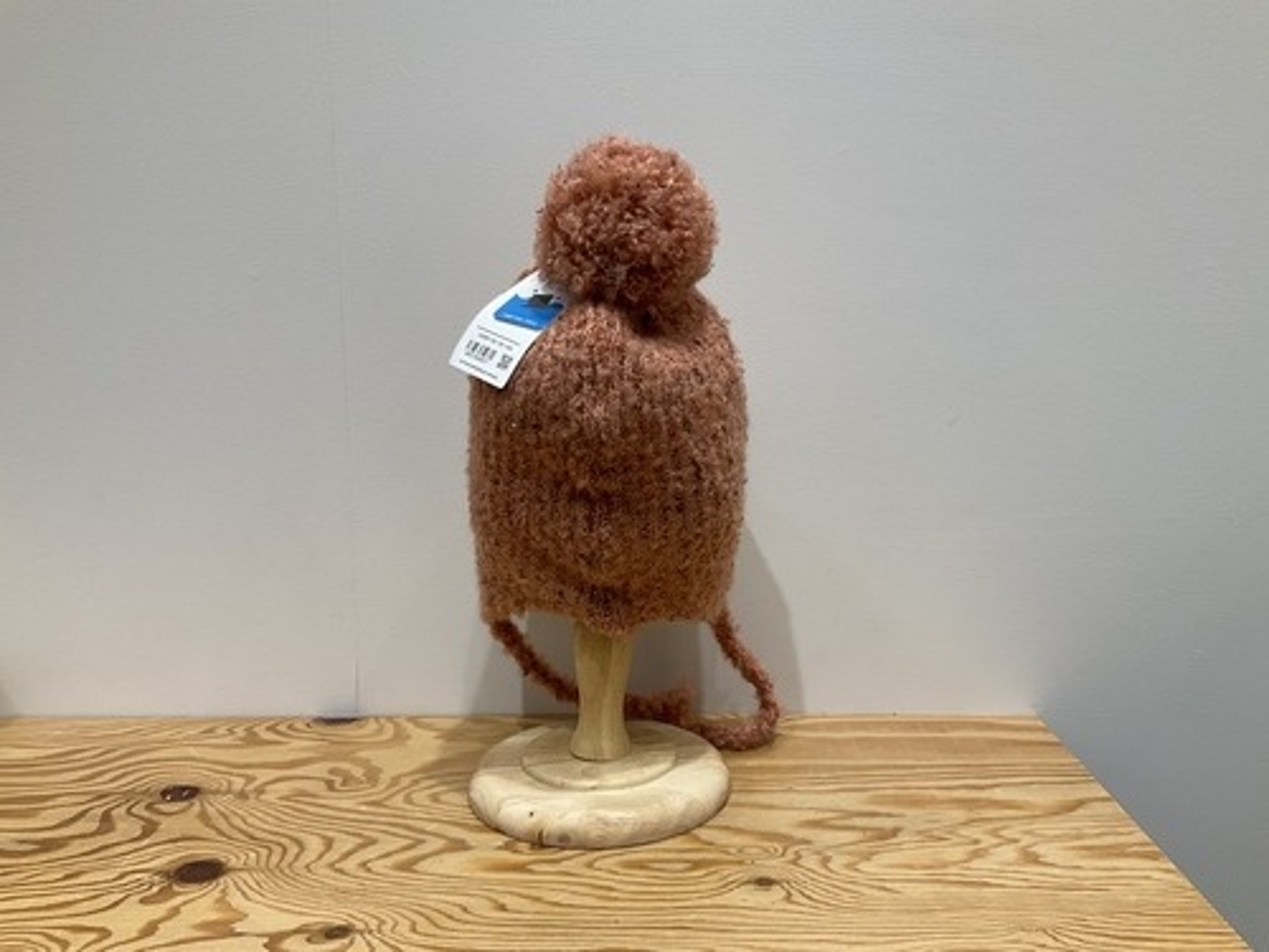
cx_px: 634
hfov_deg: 61.7
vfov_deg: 48.2
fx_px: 1063
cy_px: 476
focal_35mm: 29
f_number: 1.8
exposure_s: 1/120
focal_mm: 3
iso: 50
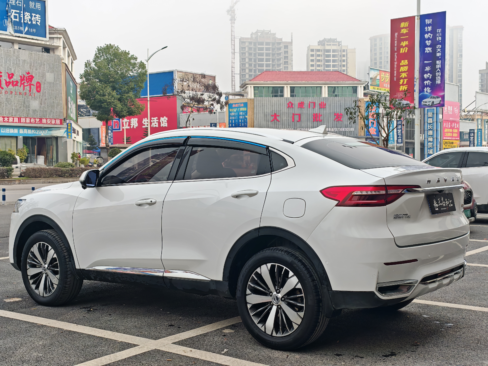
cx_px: 244
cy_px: 183
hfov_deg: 39.7
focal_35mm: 48
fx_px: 677
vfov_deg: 30.3
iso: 50
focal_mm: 6.83
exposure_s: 1/580
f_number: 2
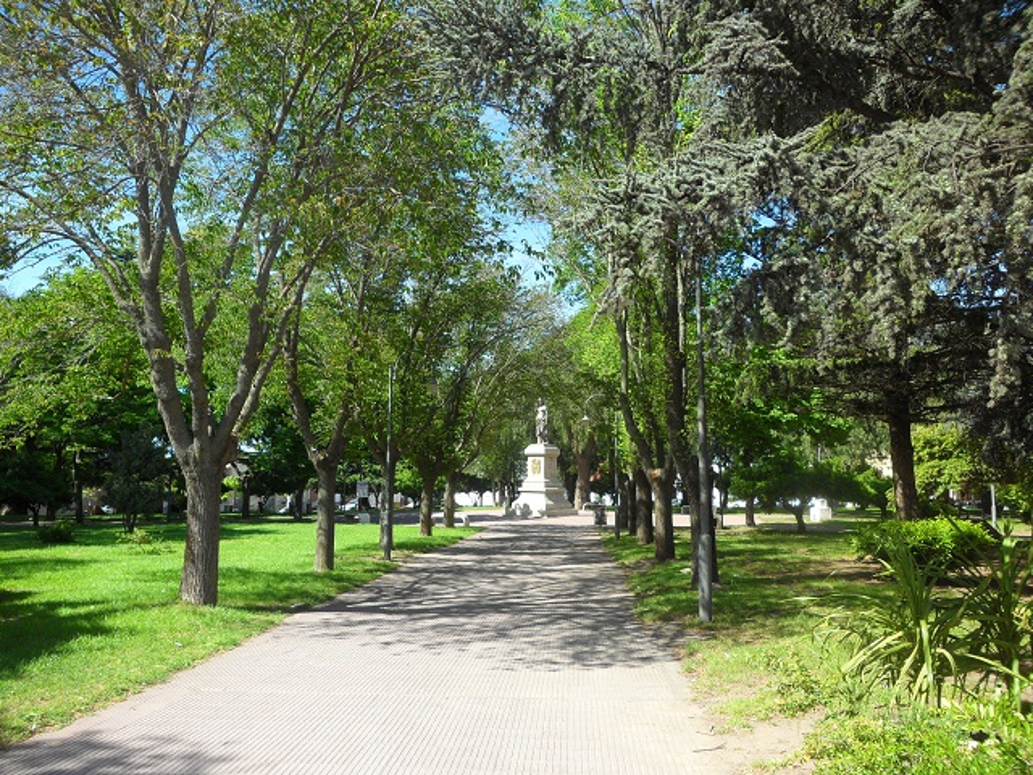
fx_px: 806
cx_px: 516
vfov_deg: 51.4
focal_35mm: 27
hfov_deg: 65.3
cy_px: 388
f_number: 3.5
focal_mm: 4.9
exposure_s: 1/350
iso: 80
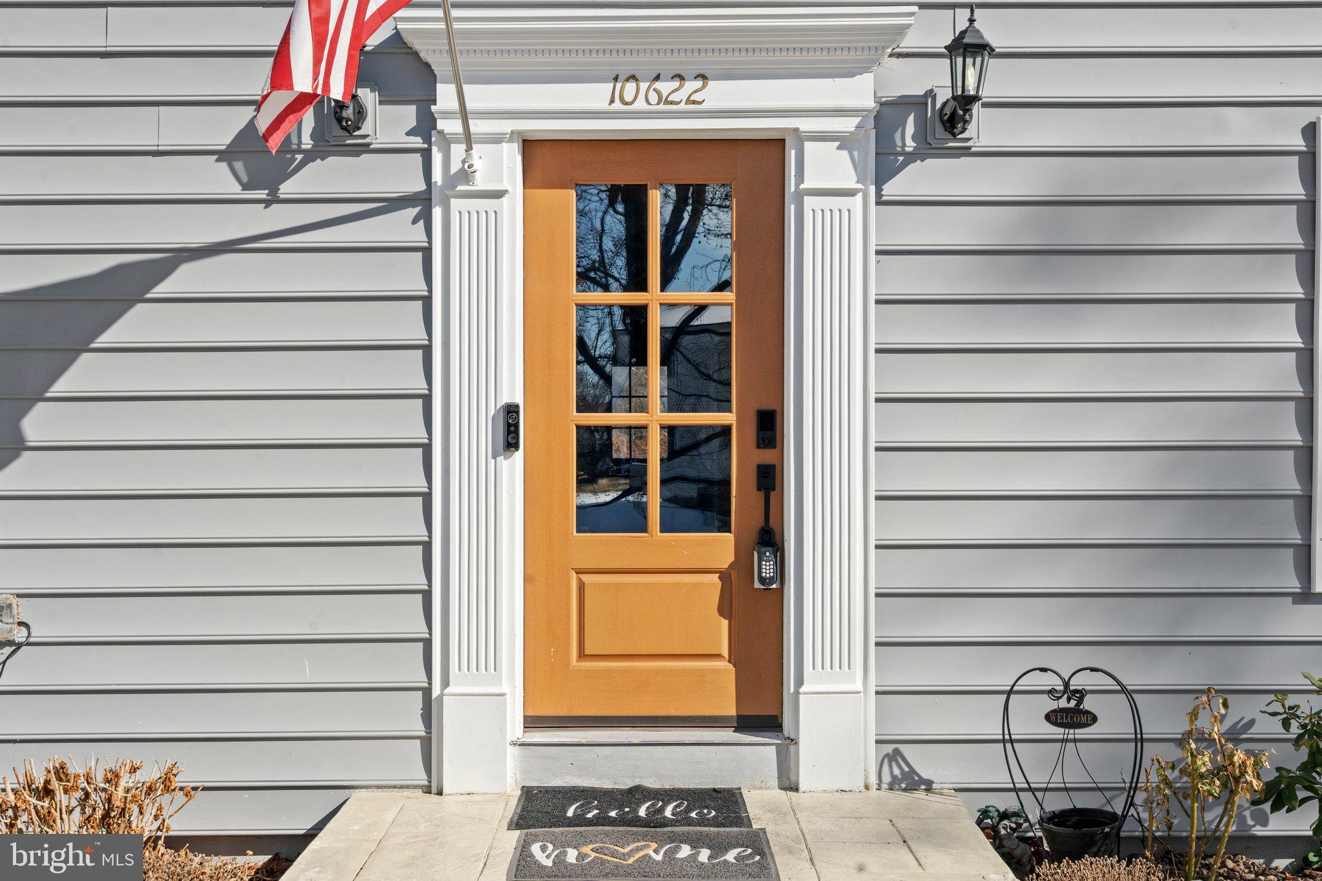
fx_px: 1285
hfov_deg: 54.4
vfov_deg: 37.8
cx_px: 661
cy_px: 440
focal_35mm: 35
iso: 250
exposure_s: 1/500
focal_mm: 35
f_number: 13
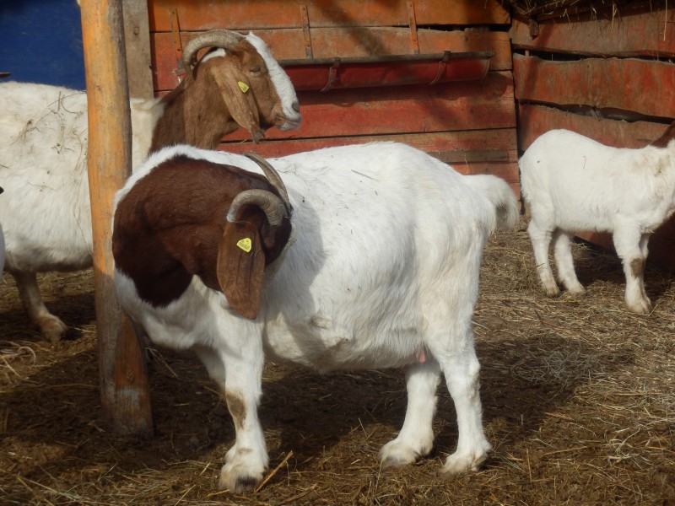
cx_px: 338
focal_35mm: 124
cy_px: 253
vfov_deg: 12.0
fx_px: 2418
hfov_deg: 15.9
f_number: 5.7
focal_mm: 21.9
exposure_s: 1/250
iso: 80
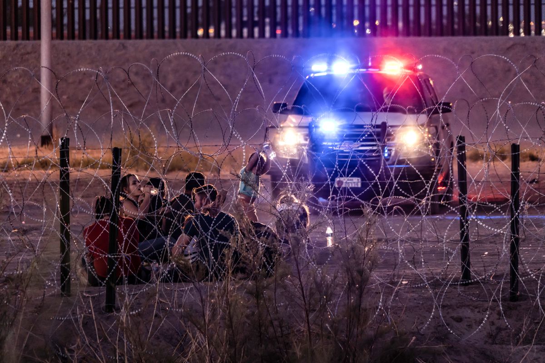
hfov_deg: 8.6
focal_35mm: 240
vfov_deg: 5.7
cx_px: 272
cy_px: 182
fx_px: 3633
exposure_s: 1/60
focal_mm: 240
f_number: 6.3
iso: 2000
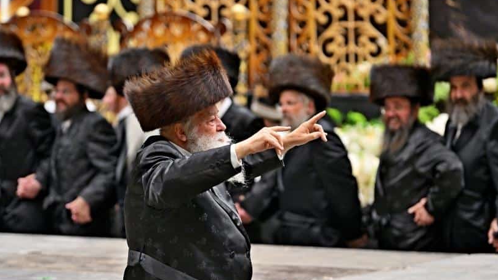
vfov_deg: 6.1
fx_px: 2628
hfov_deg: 10.8
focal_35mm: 199
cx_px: 224
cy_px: 182
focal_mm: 150
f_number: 2.8
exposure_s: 1/250
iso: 500
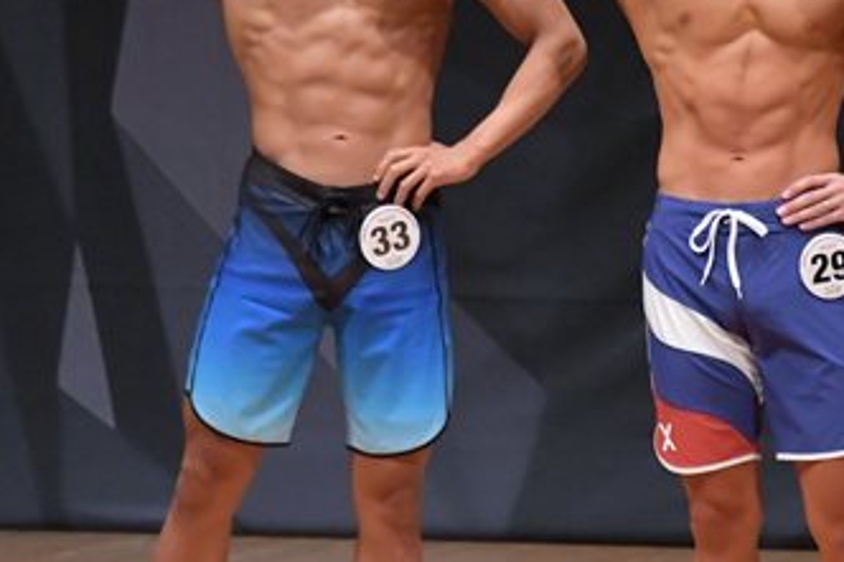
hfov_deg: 3.1
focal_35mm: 666
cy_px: 272
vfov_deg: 2.1
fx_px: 15606
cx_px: 698
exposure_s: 1/400
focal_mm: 190
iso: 6400
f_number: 5.6
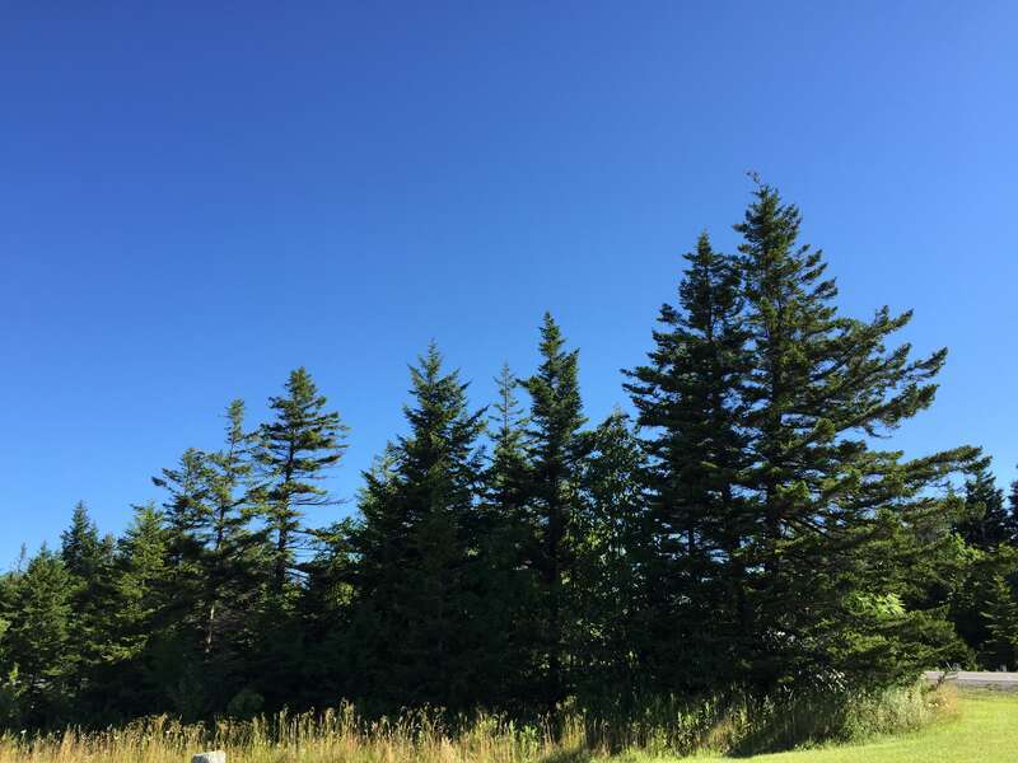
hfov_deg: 61.7
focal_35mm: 29
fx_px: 853
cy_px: 382
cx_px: 509
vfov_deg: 48.2
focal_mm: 4.15
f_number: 2.2
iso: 32
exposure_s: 1/791
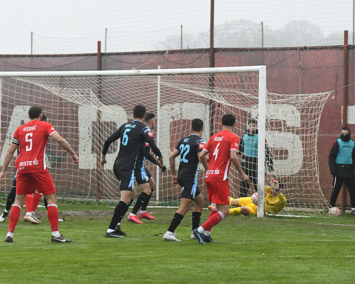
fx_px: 2585
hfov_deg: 7.9
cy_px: 141
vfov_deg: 6.3
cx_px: 161
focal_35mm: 246
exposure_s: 1/2000
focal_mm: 145
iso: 6400
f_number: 4.5
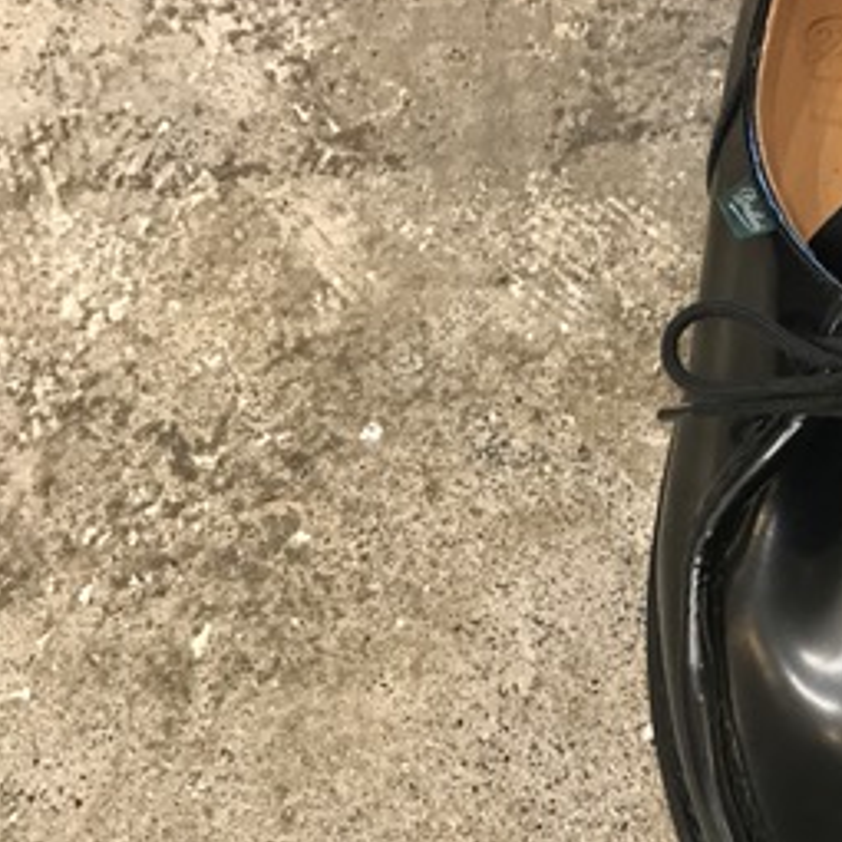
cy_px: 479
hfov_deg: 26.8
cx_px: 759
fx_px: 1706
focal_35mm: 62
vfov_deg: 27.7
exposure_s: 1/17
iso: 64
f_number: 1.8
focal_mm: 3.99
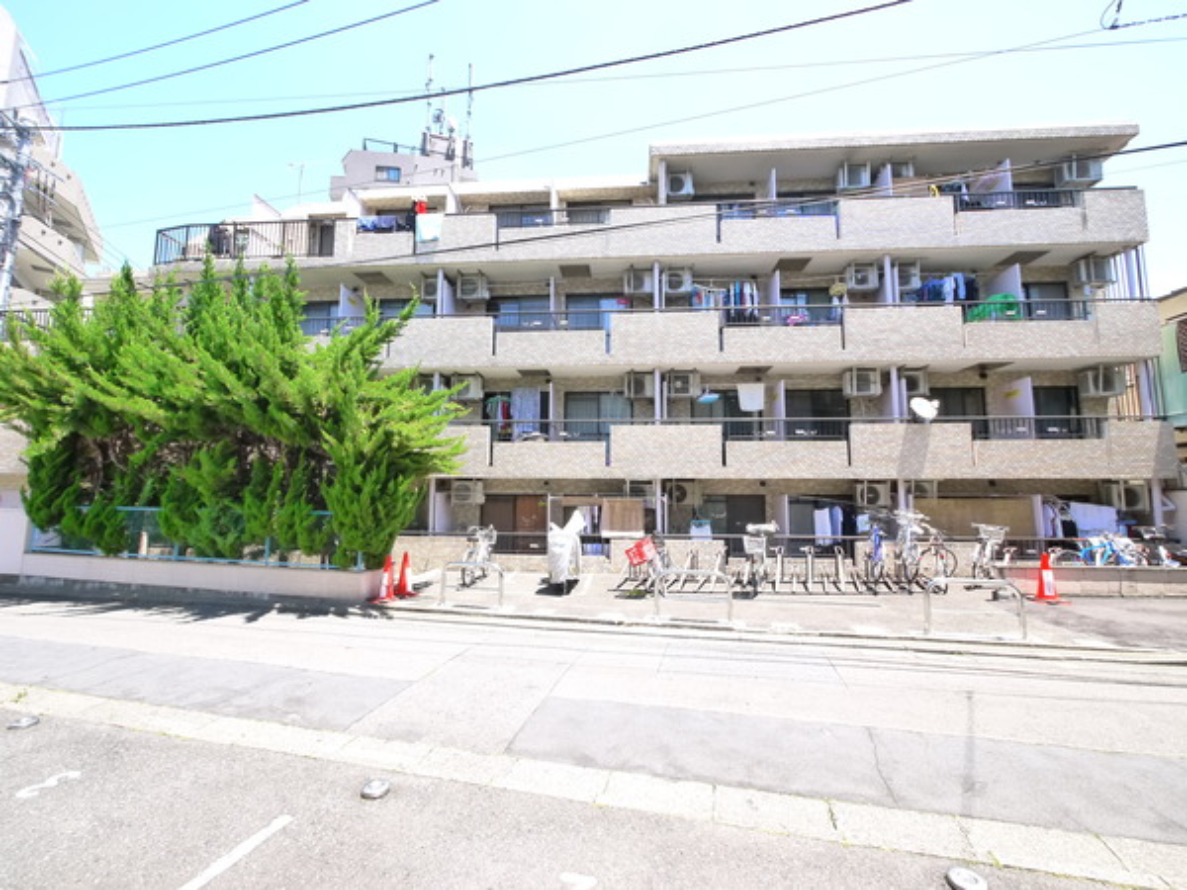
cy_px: 445
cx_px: 594
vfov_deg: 85.7
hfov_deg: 102.1
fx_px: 480
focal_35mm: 14
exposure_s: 1/200
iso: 640
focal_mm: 7
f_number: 5.6
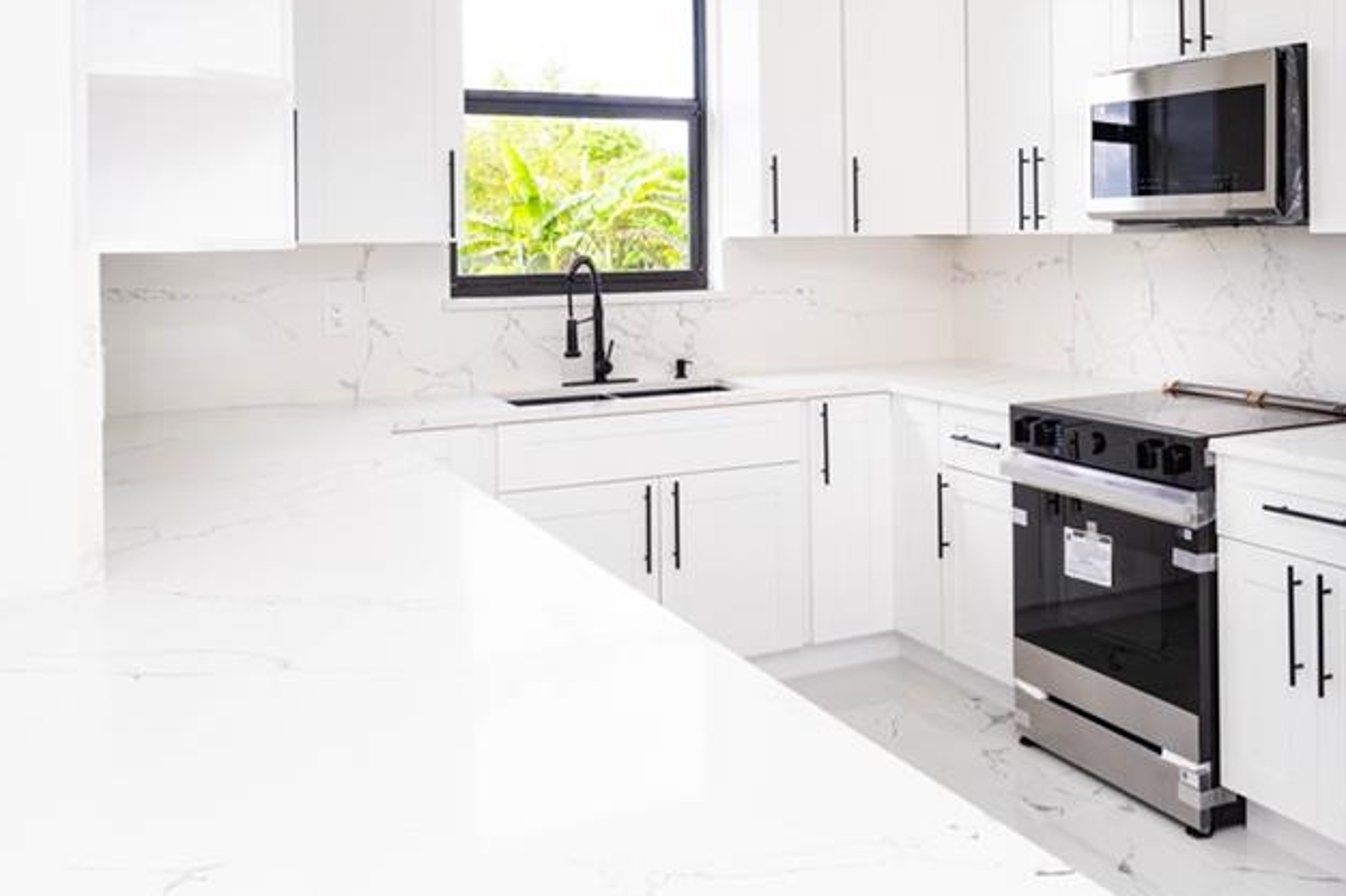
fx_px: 1382
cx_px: 972
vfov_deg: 35.2
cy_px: 228
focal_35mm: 37
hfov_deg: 50.3
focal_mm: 22.6
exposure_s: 1/100
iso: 800
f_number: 9
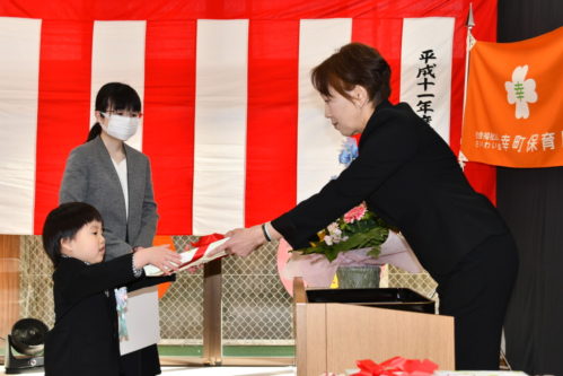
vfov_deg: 28.1
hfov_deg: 41.1
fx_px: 751
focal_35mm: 48
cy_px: 188
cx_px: 282
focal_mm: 24
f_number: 4.5
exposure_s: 1/100
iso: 200
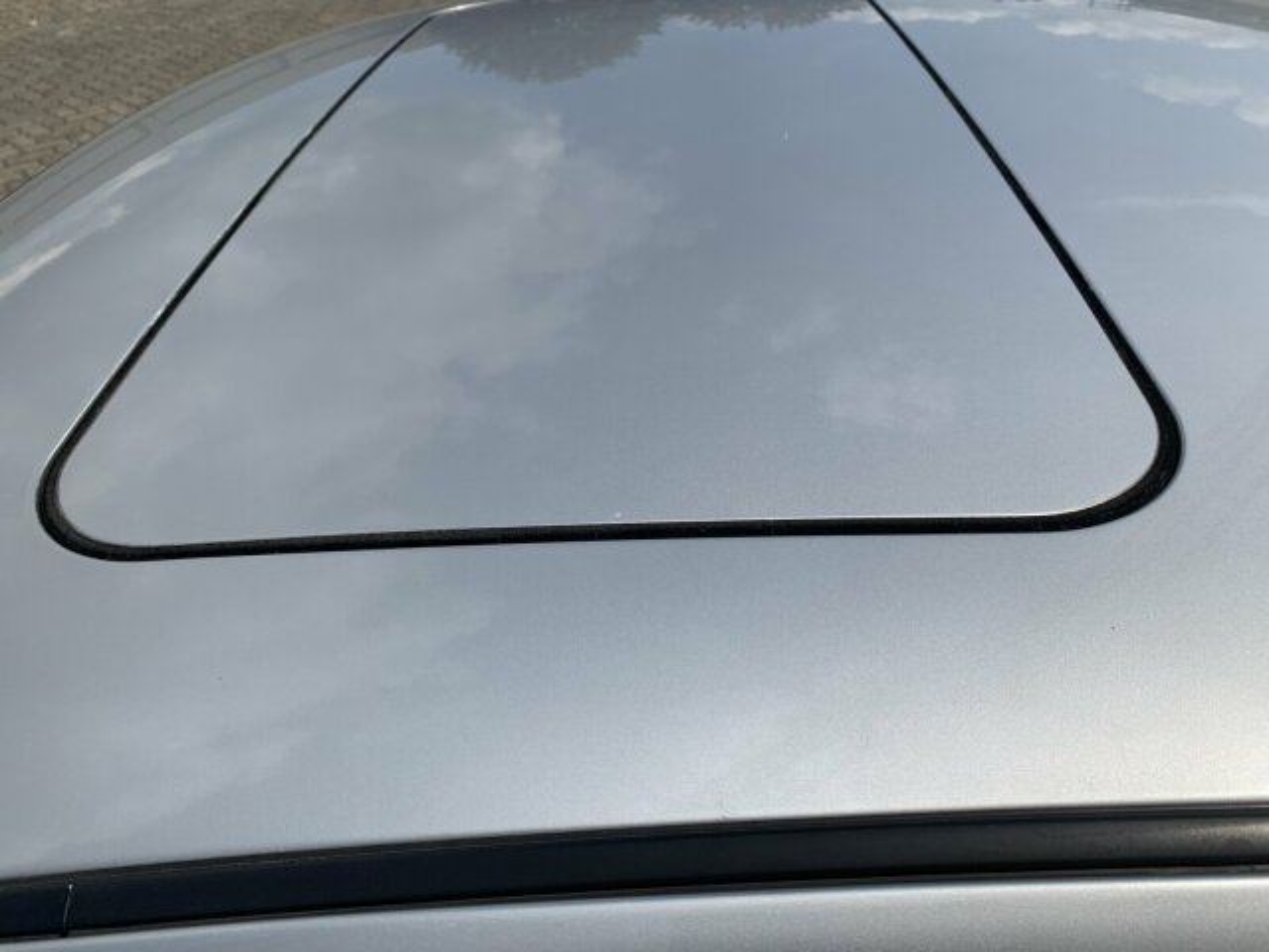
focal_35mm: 26
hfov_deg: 67.3
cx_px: 634
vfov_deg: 53.1
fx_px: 953
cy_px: 476
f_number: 1.8
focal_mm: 4.25
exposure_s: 1/4902
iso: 25
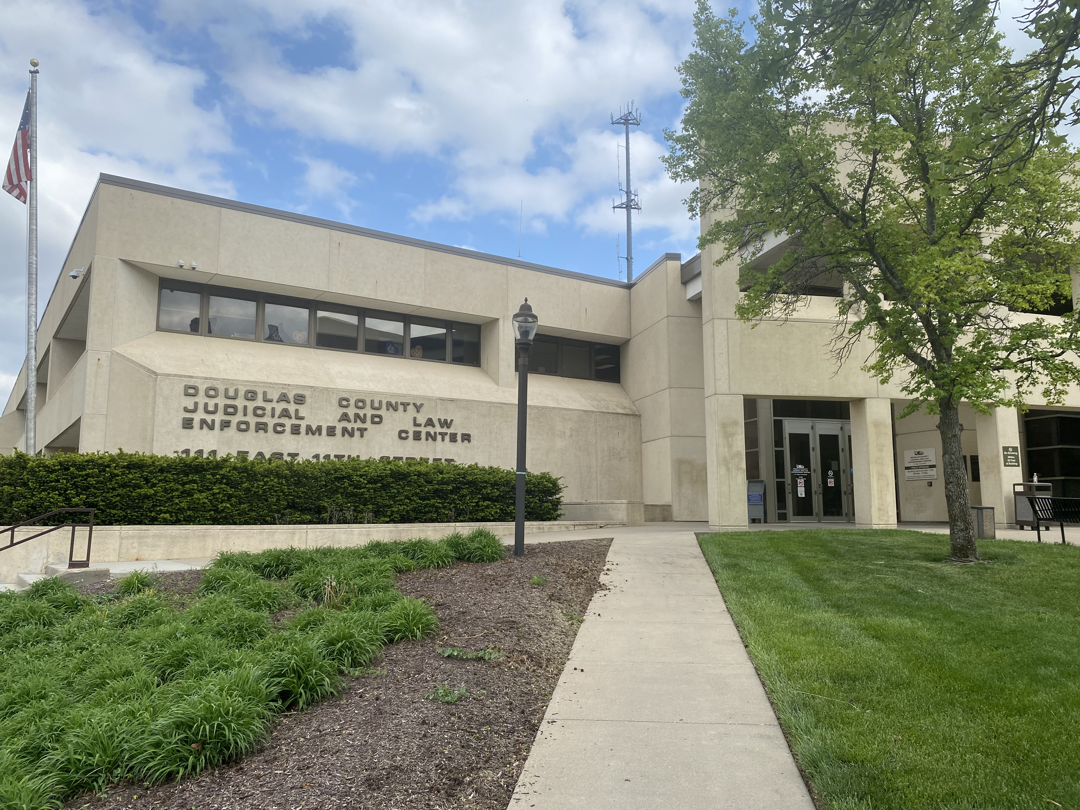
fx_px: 811
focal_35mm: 26
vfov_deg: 53.1
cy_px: 405
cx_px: 540
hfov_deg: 67.3
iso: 32
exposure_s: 1/2141
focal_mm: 4.25
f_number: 1.8
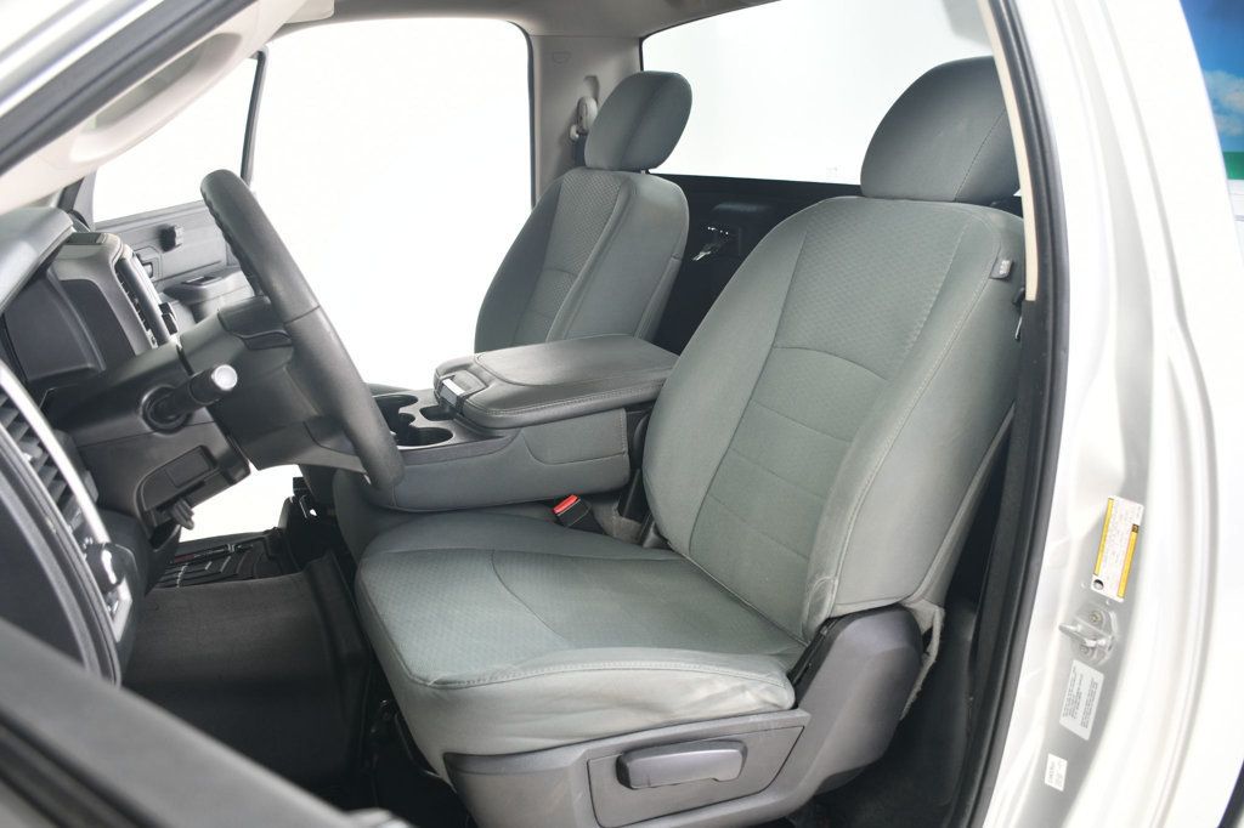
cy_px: 414
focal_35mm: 30
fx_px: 1036
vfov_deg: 43.6
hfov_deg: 61.9
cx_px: 622
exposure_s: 1/160
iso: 100
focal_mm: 20
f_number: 3.5
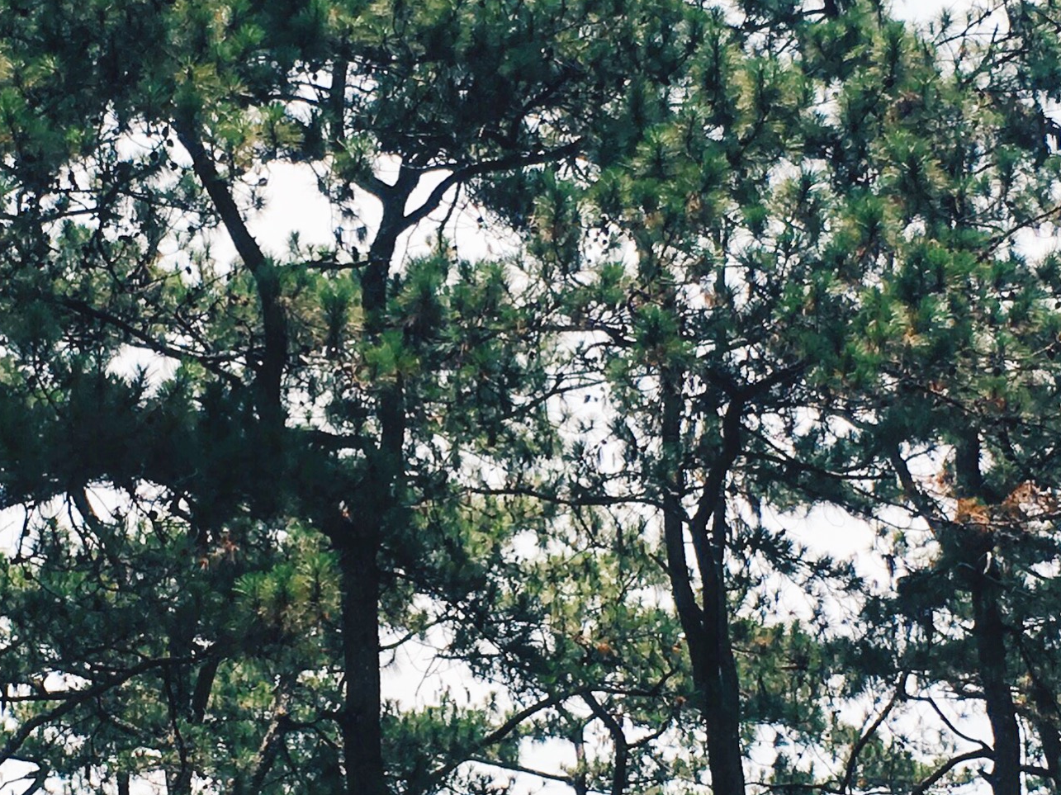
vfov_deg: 16.2
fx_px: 2788
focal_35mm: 91
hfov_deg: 21.5
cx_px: 425
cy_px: 421
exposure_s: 1/1923
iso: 25
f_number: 2.2
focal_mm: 4.15
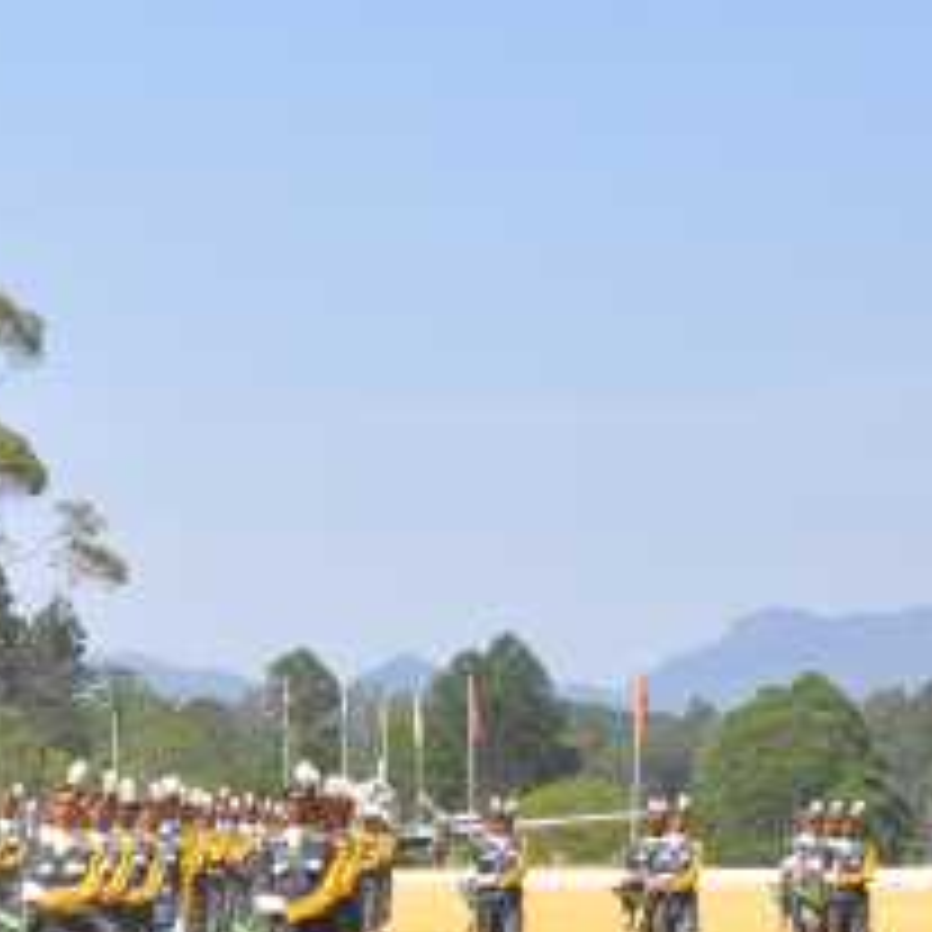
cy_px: 851
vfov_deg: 18.5
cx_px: 54
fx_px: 2809
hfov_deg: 18.5
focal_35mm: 92
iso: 200
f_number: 11
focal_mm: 25
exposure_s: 1/160
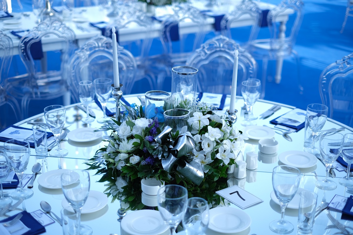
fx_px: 520
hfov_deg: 37.5
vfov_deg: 25.5
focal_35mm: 53
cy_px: 118
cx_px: 176
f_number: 1.8
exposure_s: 1/1000
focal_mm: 35
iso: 80
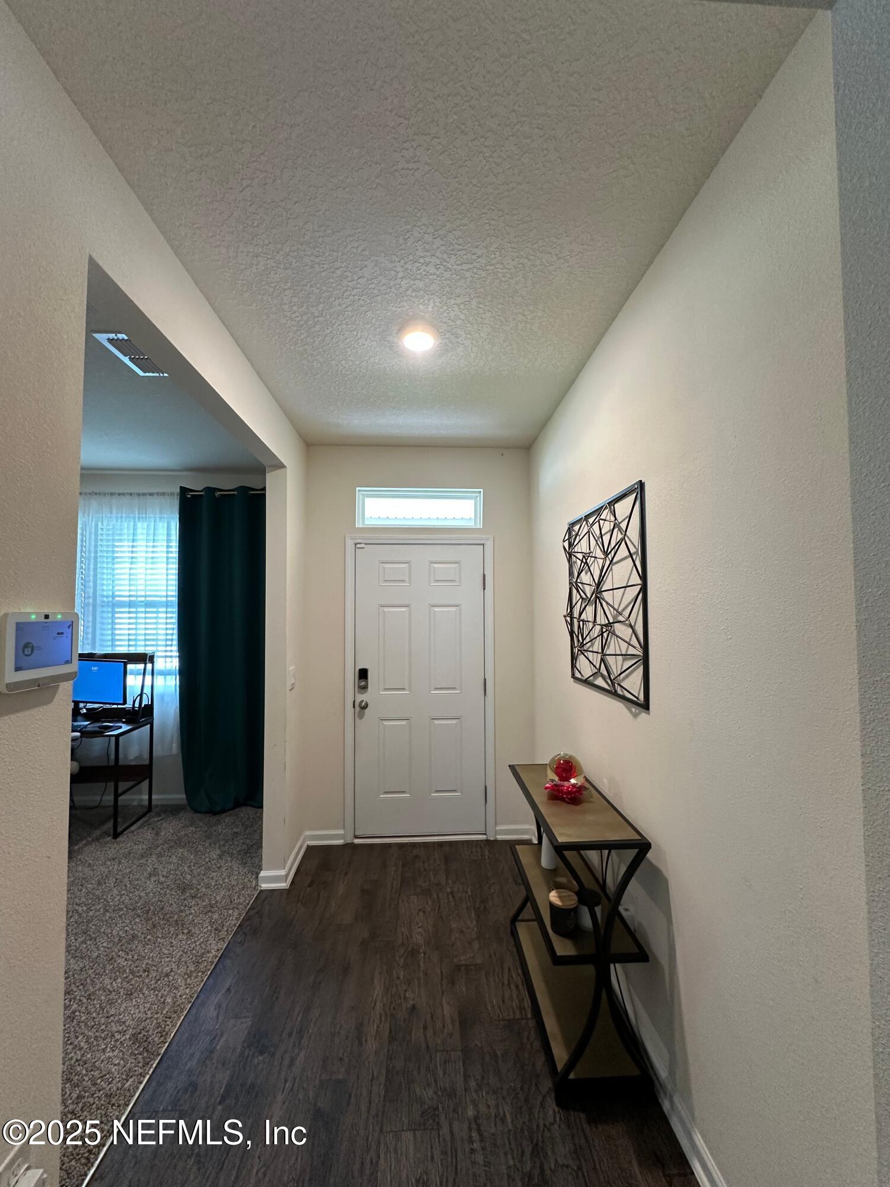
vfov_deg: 102.1
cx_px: 445
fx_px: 480
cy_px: 594
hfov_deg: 85.7
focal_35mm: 14
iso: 200
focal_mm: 2.22
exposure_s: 1/60
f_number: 2.2
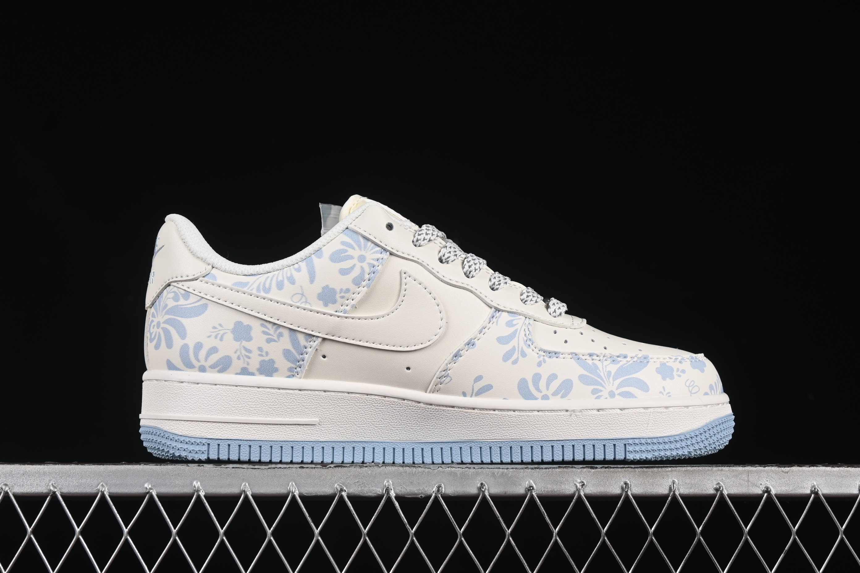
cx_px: 430
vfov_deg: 18.2
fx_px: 1792
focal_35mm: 75
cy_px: 286
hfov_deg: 27.0
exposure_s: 1/80
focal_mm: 50
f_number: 8
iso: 160
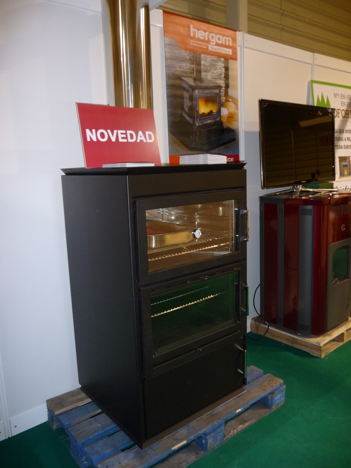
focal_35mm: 28
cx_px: 176
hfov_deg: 49.7
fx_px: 379
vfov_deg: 63.4
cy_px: 234
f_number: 3.3
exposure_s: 1/8
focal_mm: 4.7
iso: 160
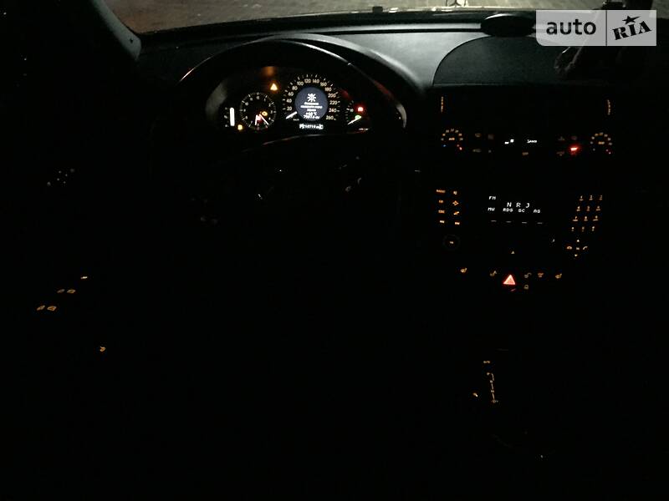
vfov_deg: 48.2
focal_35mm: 29
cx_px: 334
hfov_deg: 61.7
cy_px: 250
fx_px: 560
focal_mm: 4.2
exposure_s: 1/17
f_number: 2.2
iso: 2000
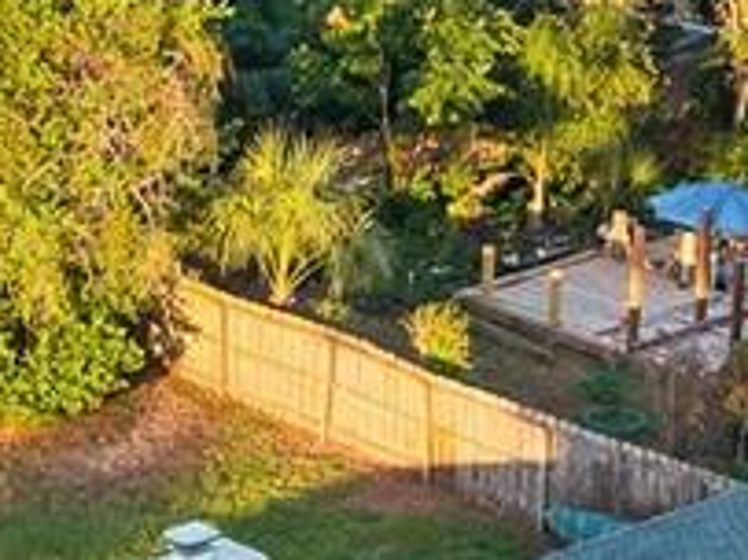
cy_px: 413
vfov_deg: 7.8
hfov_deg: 10.4
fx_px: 4082
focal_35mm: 189
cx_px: 26
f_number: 1.8
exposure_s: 1/1000
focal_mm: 8.67
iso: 410
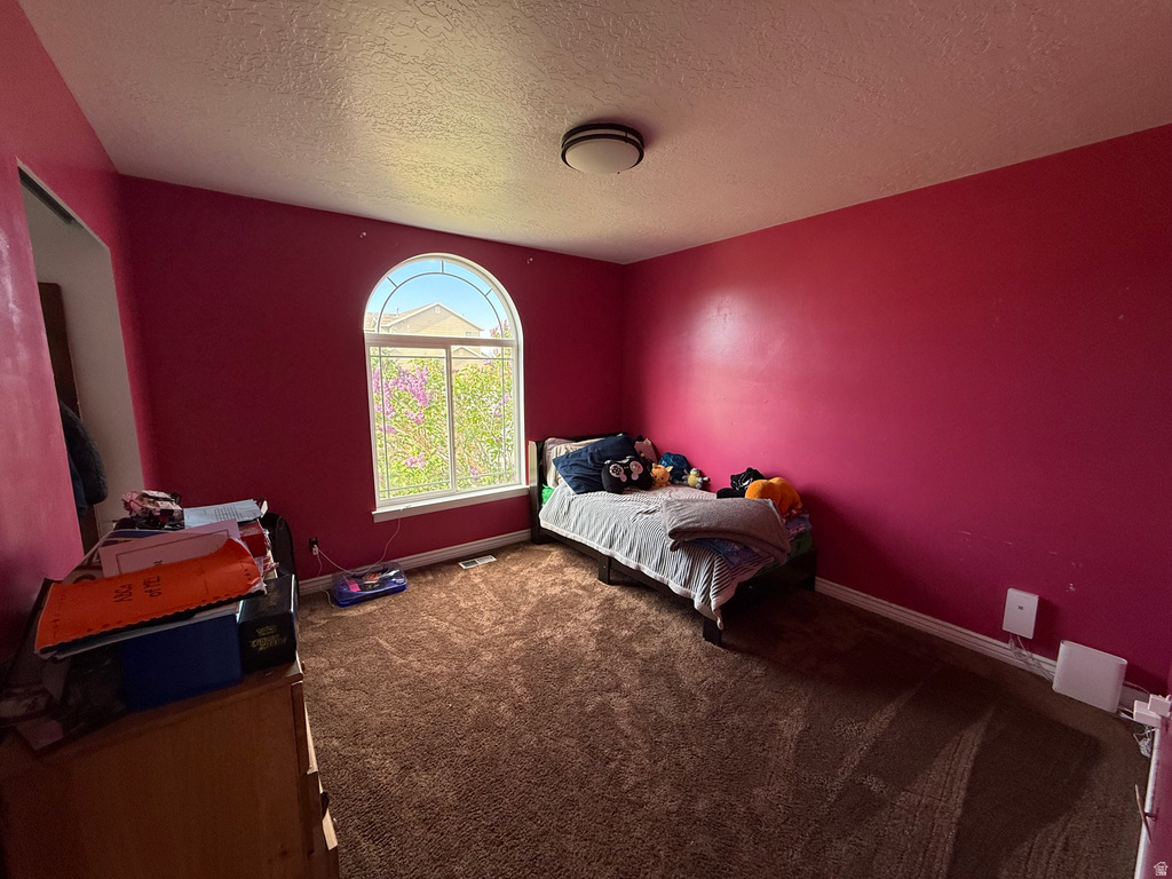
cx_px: 586
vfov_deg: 85.7
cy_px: 440
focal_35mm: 14
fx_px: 474
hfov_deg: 102.1
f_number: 2.2
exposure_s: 1/99
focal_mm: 2.22
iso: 125
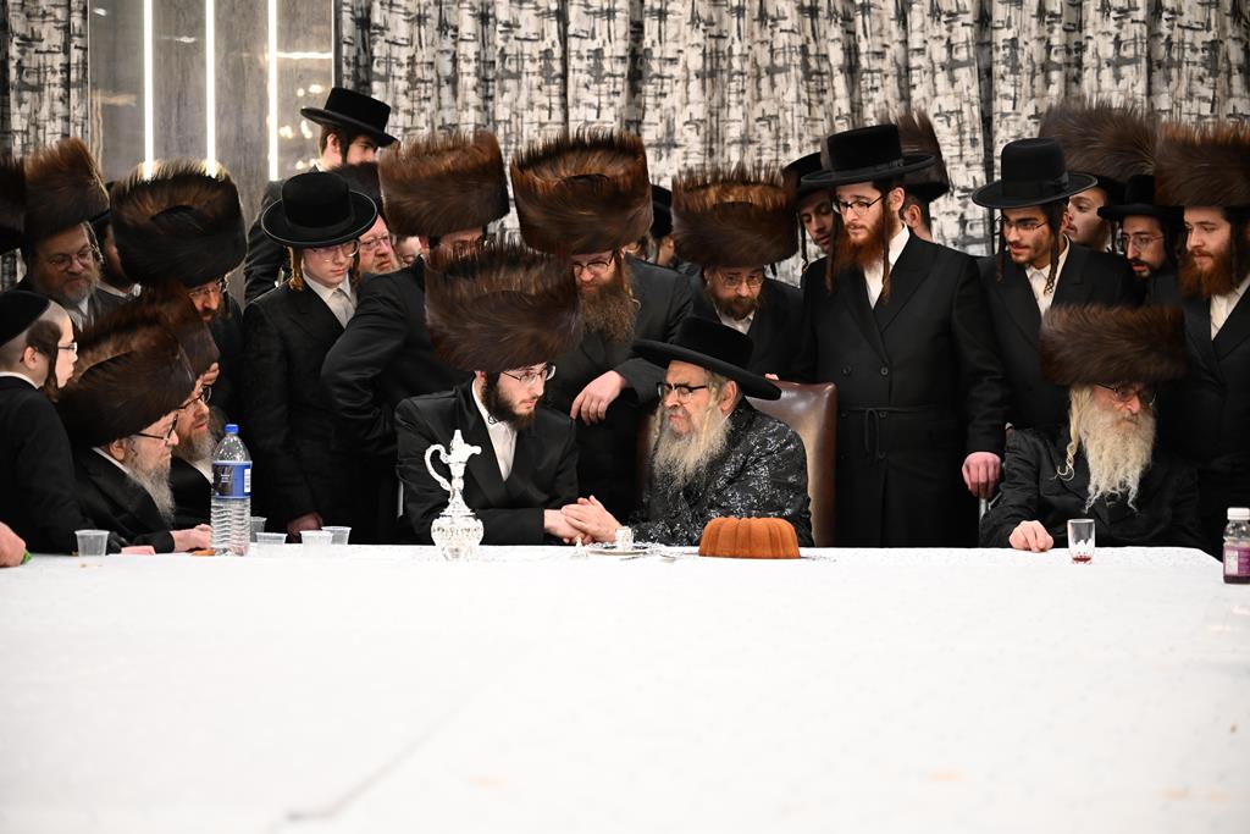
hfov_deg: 28.8
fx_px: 2431
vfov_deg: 19.5
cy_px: 417
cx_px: 625
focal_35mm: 70
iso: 1600
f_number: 2.8
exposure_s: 1/125
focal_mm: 70
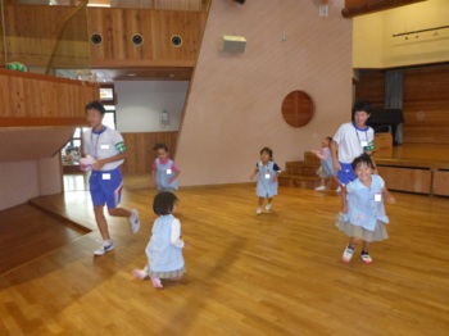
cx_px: 224
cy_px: 168
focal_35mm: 28
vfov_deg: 49.7
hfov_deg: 63.5
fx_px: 363
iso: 800
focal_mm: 4.9
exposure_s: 1/60
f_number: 3.3
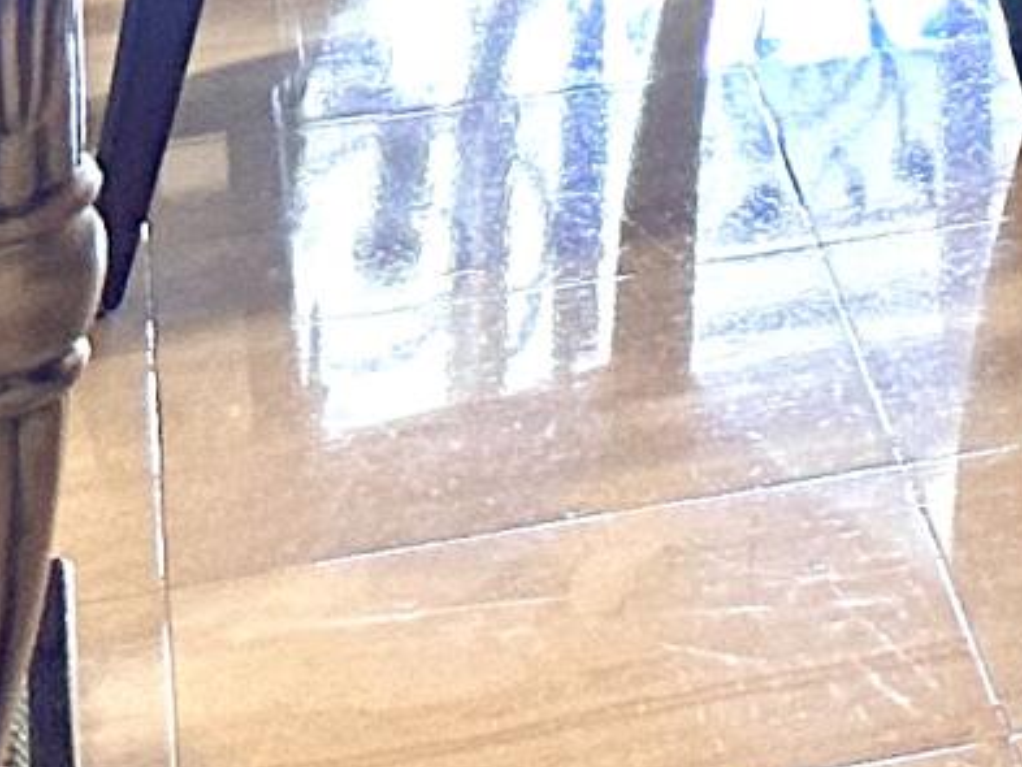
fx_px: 5405
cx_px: 2712
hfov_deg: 9.3
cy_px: -1903
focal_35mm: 183
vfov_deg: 6.9
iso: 250
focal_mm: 6.86
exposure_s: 1/60
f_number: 1.78
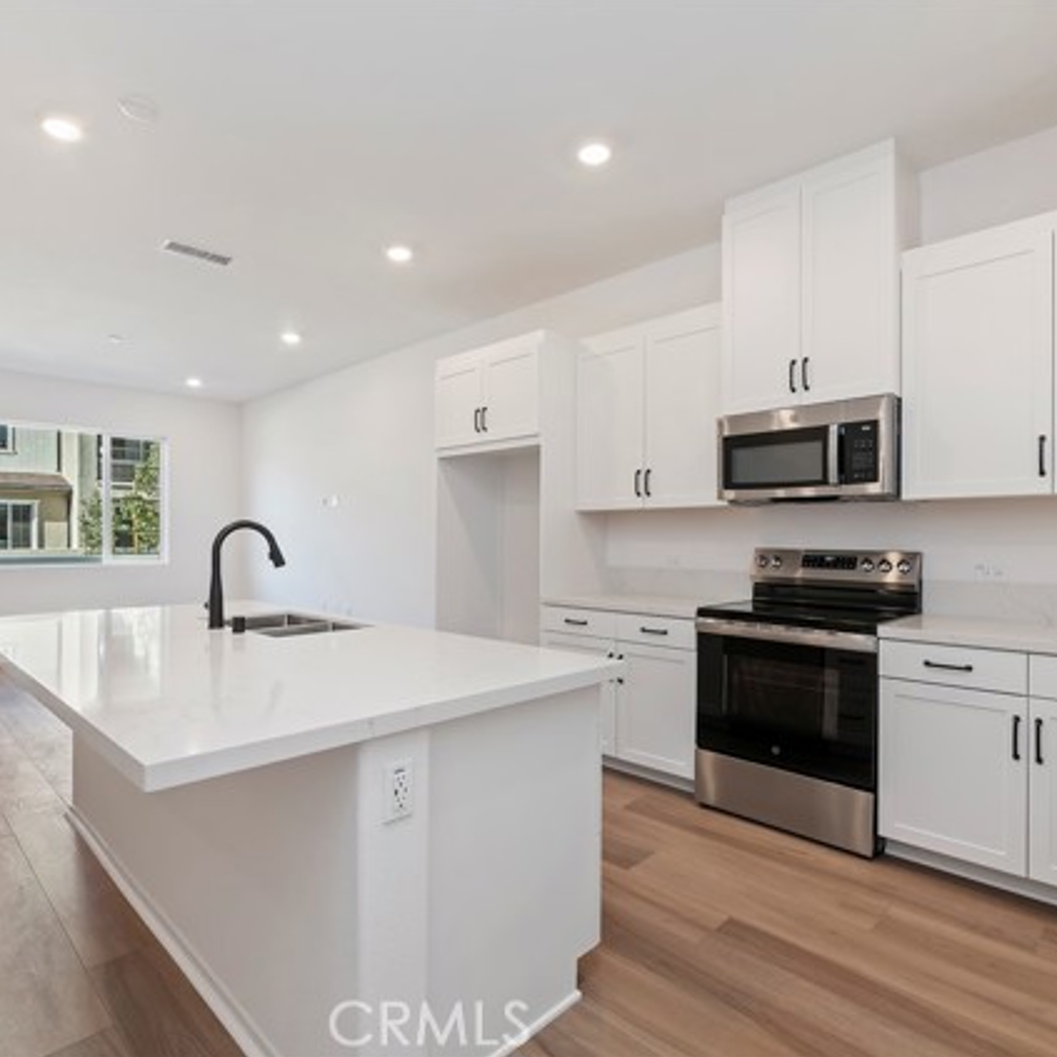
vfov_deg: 80.7
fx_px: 622
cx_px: 515
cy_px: 527
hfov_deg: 80.7
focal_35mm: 18
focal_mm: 14
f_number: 10
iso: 500
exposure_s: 1/10
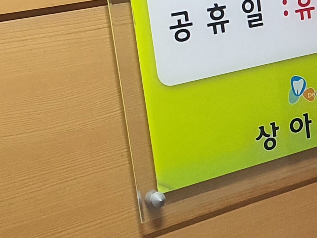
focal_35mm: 128
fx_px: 1172
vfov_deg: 11.6
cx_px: 704
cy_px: 155
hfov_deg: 12.7
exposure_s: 1/60
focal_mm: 4.3
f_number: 2.4
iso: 250
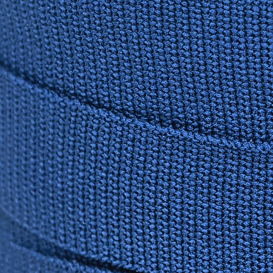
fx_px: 4800
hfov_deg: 3.2
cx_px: 370
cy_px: 74
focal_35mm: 538
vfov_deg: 3.3
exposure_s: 1/100
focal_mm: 24.13
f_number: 2.4
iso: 160
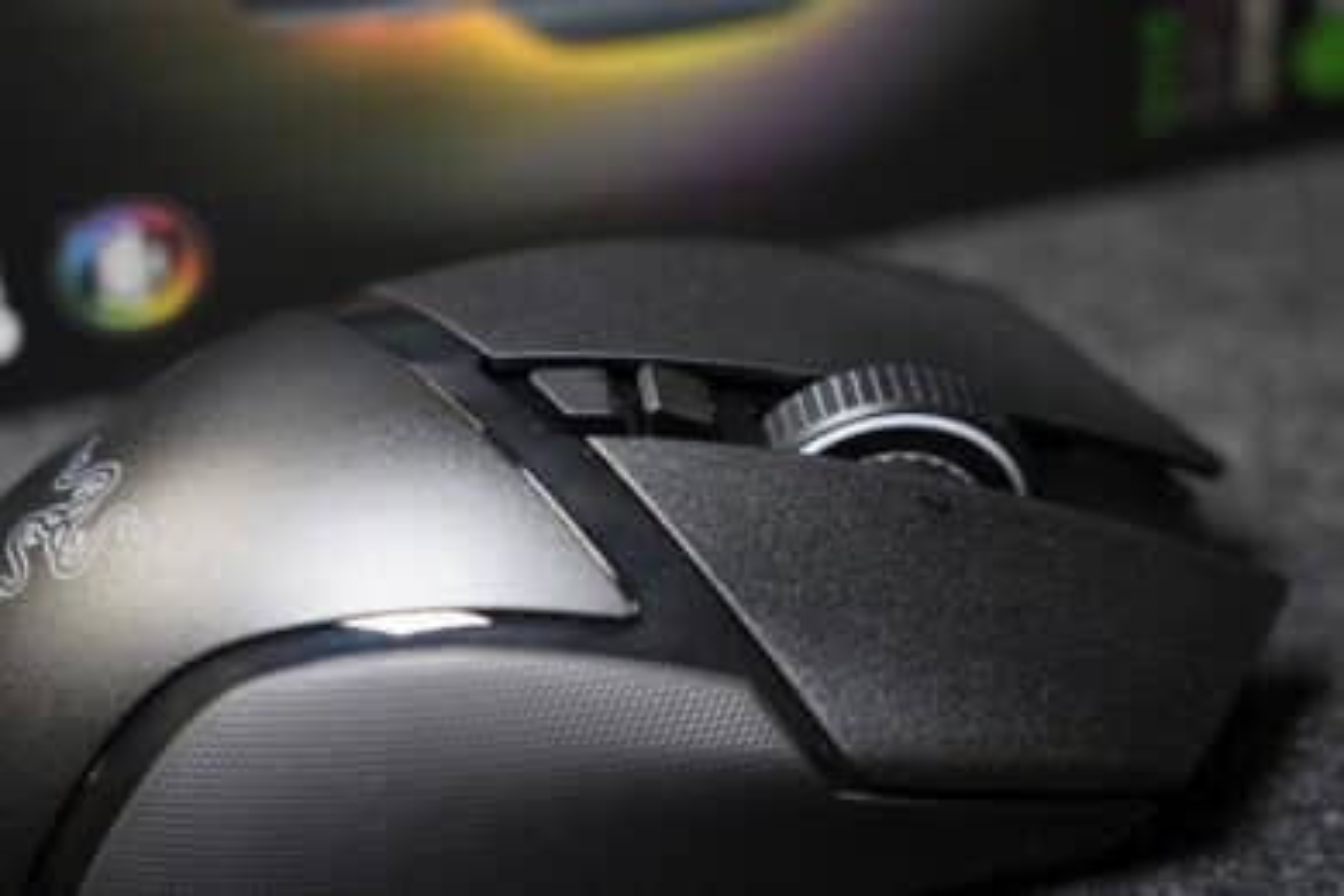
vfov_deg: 13.0
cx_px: 672
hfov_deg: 19.5
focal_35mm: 105
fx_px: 3920
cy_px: 448
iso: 2500
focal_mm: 105
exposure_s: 1/125
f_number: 5.6
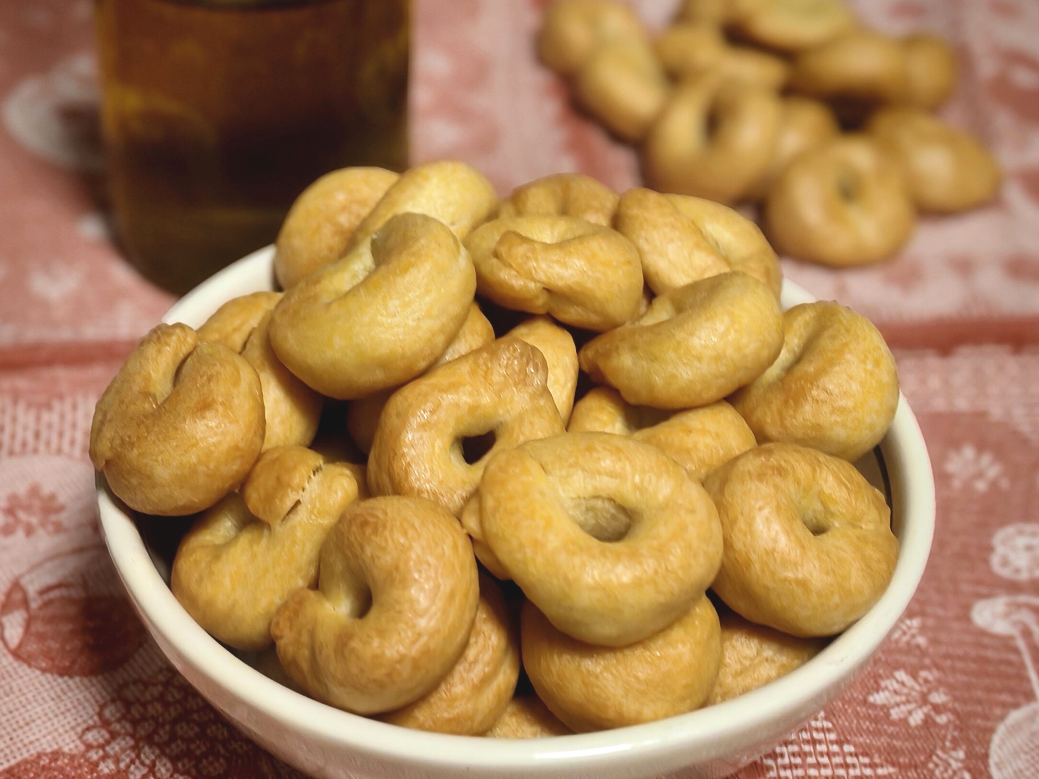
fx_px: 1921
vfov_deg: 22.9
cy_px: 407
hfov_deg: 30.3
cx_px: 495
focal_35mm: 64
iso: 400
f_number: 2.8
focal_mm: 5.52
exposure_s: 1/33
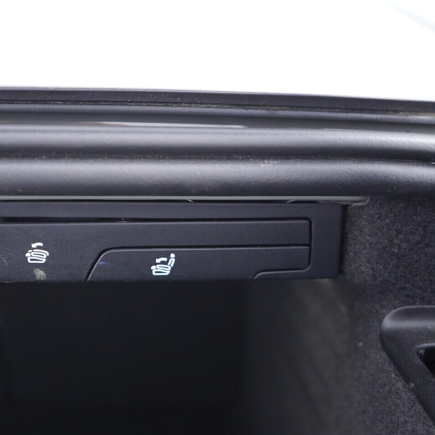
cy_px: 218
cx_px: 114
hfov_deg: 36.0
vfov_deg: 36.8
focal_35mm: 46
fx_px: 654
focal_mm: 24
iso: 500
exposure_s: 1/40
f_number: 2.8
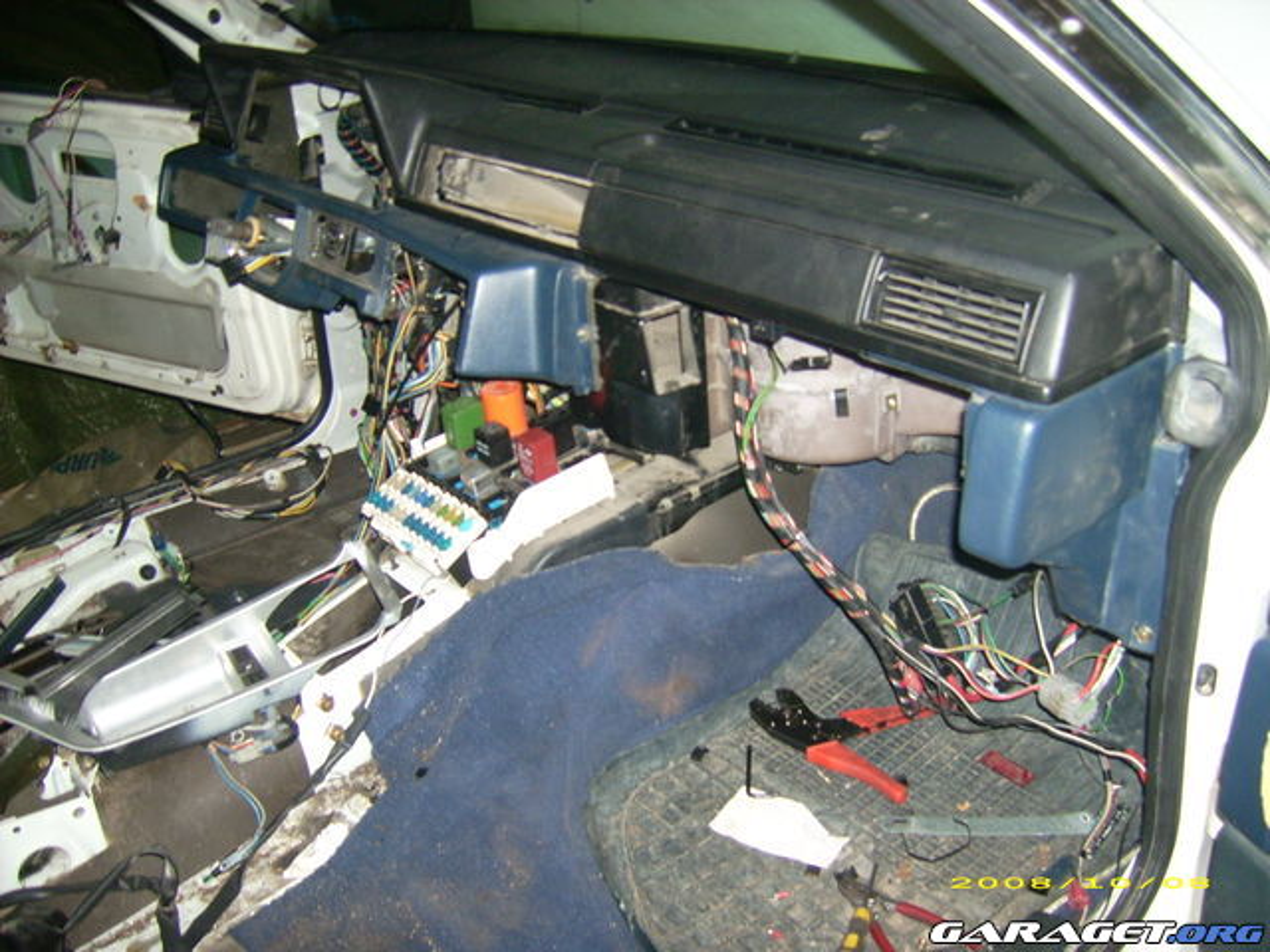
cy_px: 476
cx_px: 635
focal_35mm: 35
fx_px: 1284
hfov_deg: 52.6
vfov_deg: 40.7
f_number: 2.8
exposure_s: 1/60
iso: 100
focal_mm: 5.95
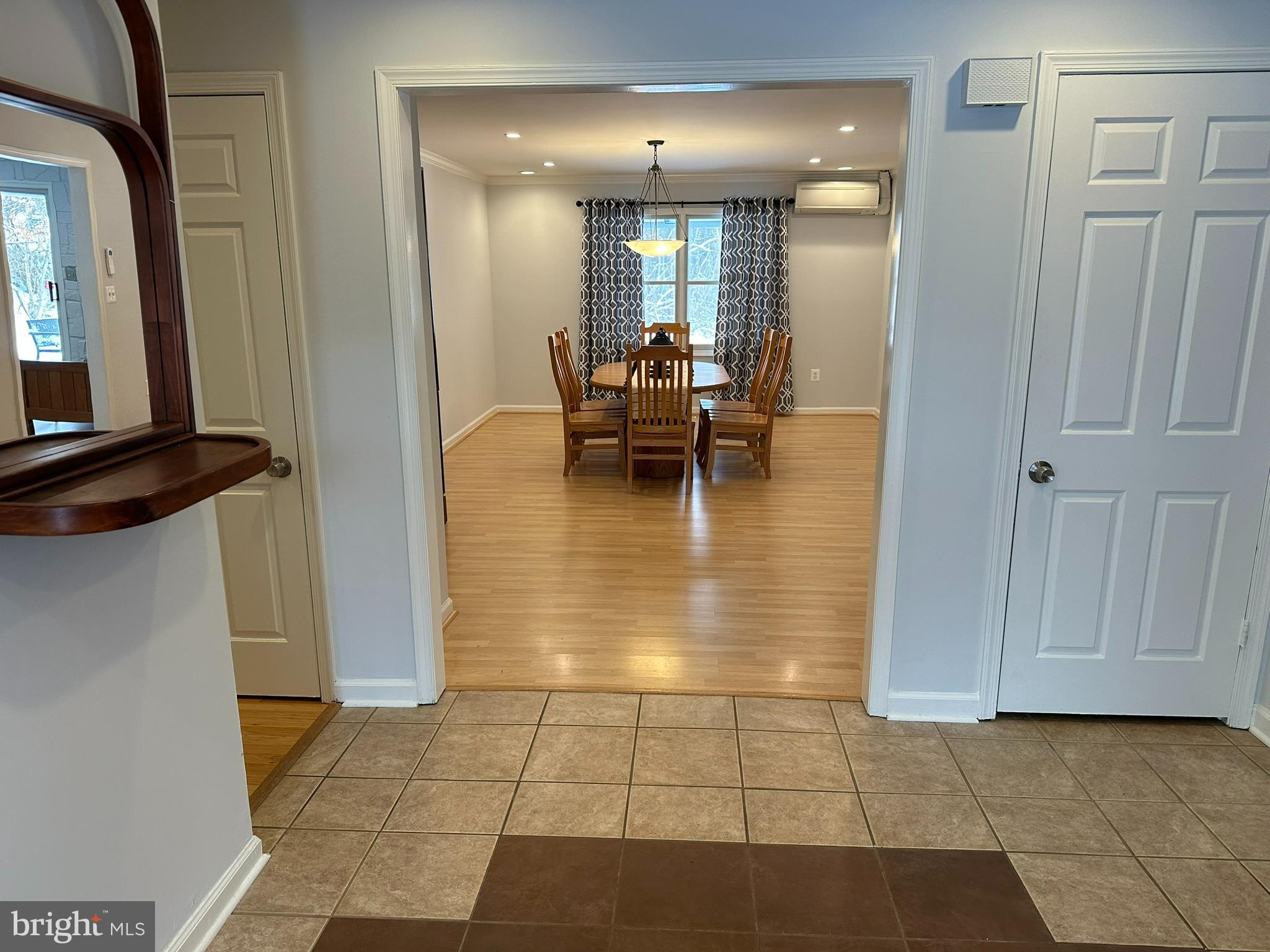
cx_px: 635
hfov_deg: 71.6
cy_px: 476
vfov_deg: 56.8
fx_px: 881
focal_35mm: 24
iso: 160
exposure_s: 1/120
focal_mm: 6.86
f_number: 1.78
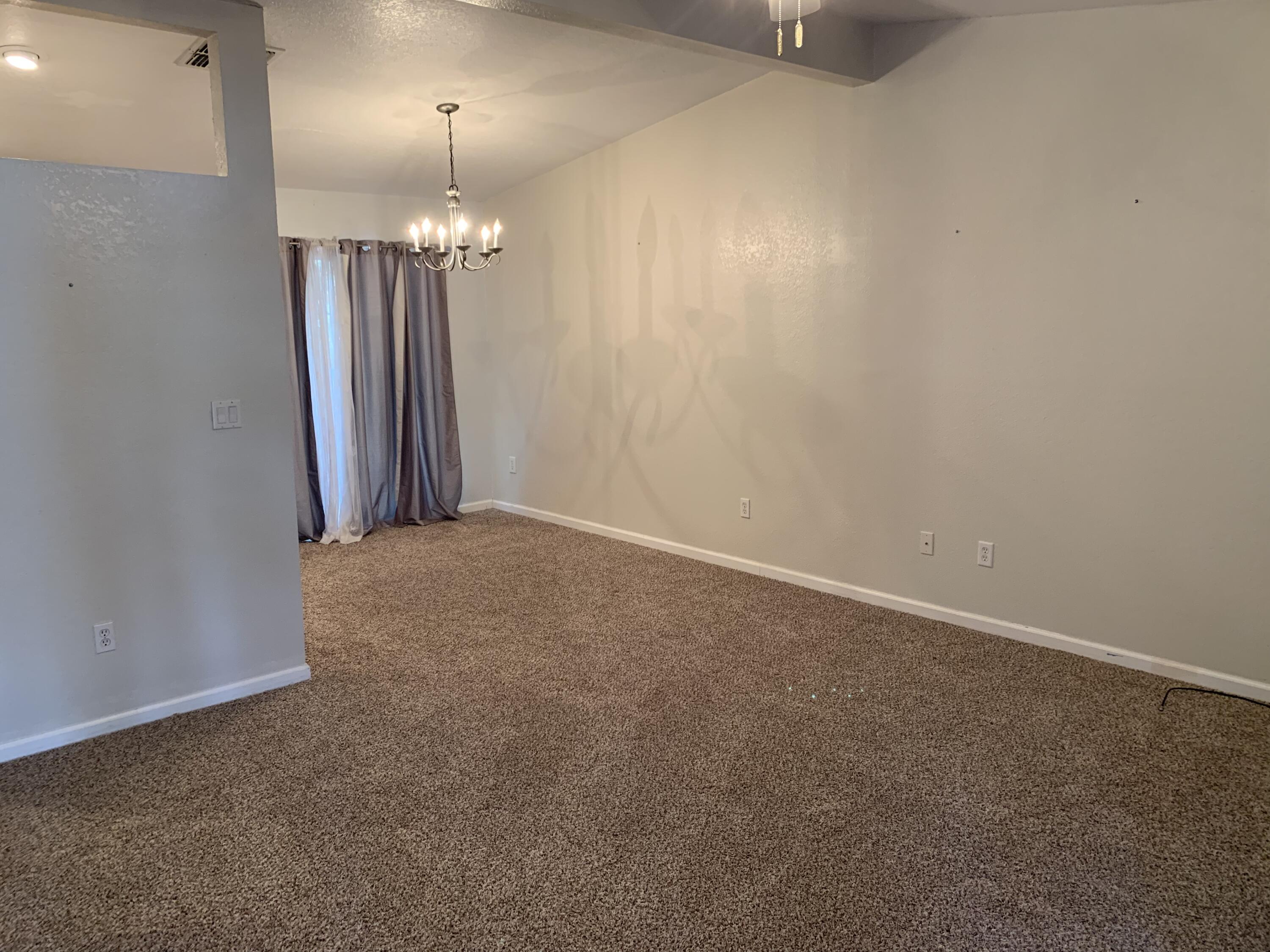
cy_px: 476
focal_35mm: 26
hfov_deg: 67.3
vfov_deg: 53.1
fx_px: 954
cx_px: 635
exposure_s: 1/60
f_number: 1.8
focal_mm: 4.25
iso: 125
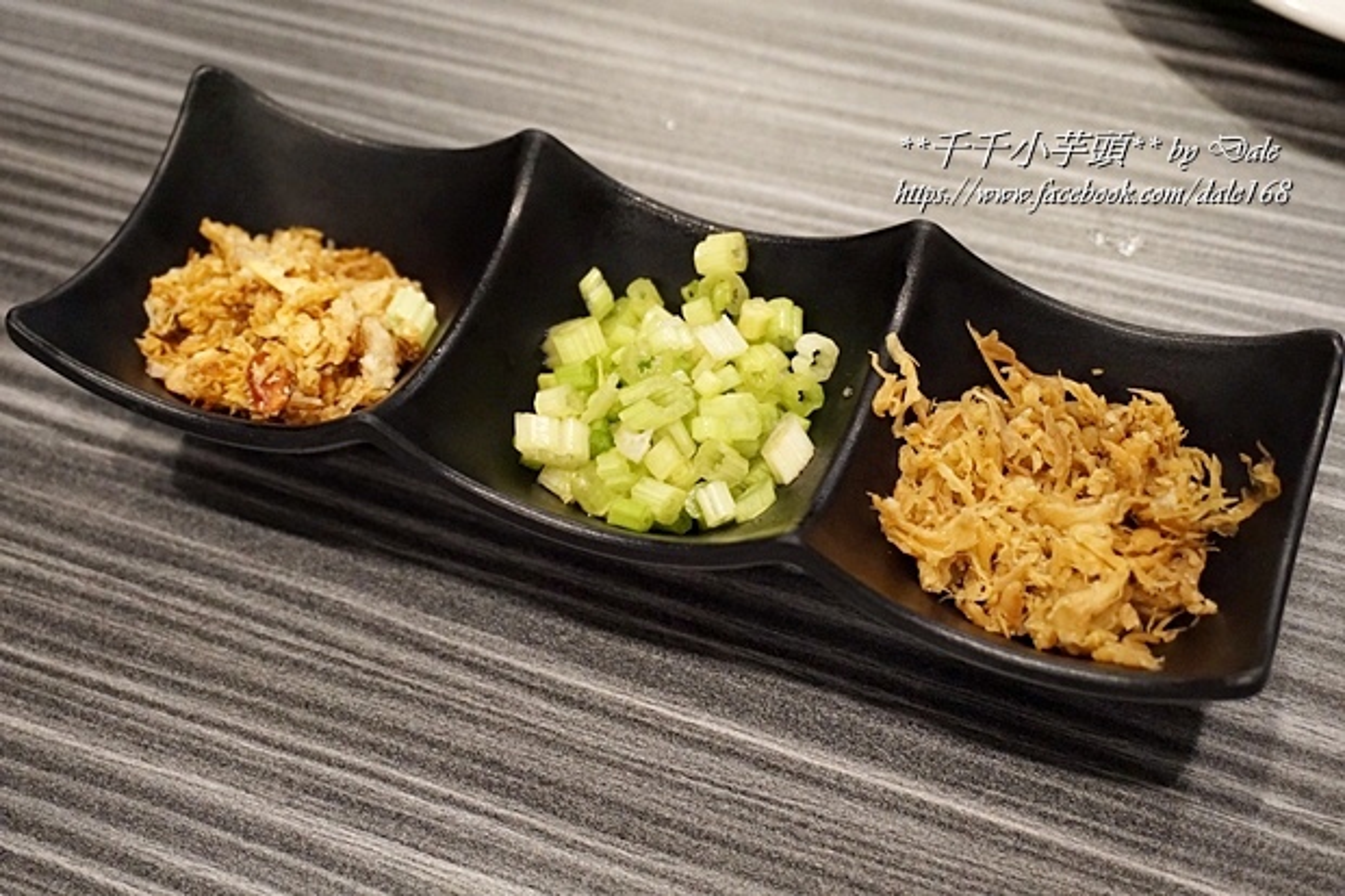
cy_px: 448
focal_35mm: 48
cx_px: 672
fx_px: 1793
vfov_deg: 28.1
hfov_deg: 41.1
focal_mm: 32
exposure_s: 1/60
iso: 3200
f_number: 5
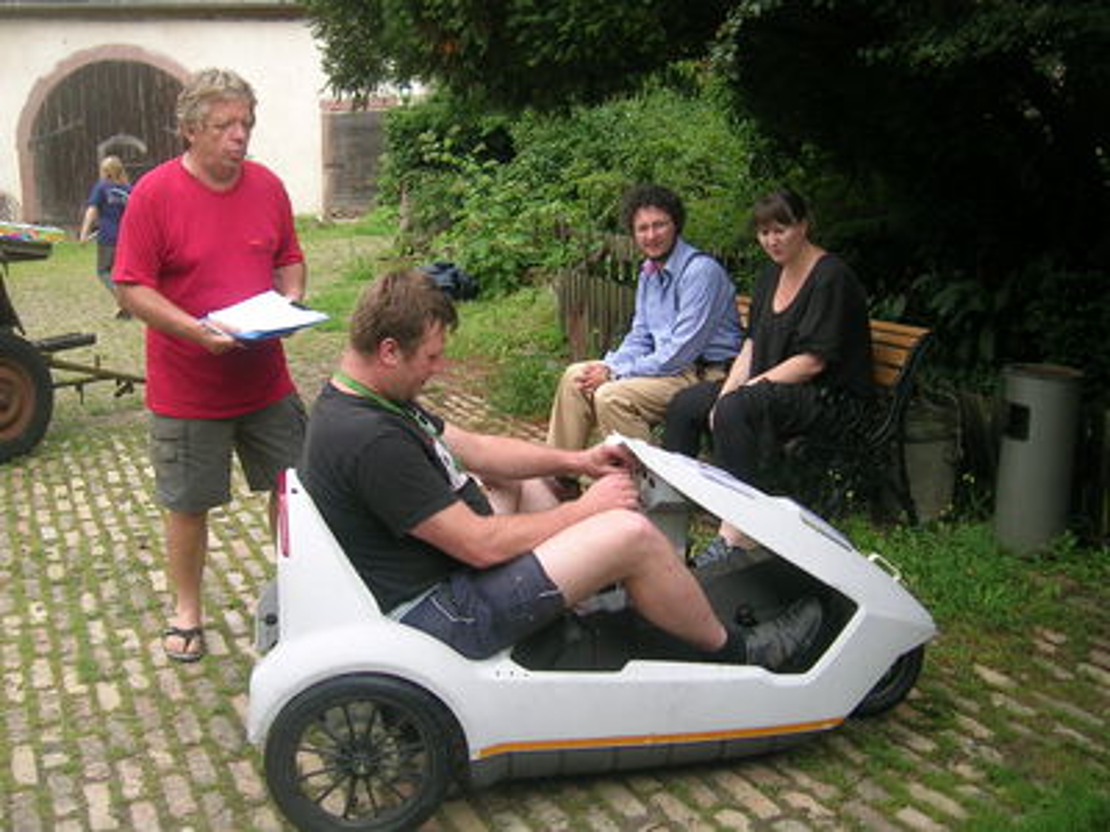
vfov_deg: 38.7
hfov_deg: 50.1
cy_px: 416
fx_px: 1186
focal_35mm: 37
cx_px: 555
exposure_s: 1/181
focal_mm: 5.7
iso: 50
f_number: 2.8
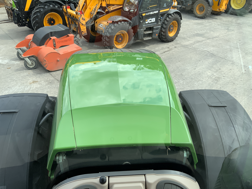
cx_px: 126
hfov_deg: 61.7
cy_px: 94
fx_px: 211
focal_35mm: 29
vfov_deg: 48.2
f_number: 1.8
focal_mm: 3
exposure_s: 1/586
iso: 16
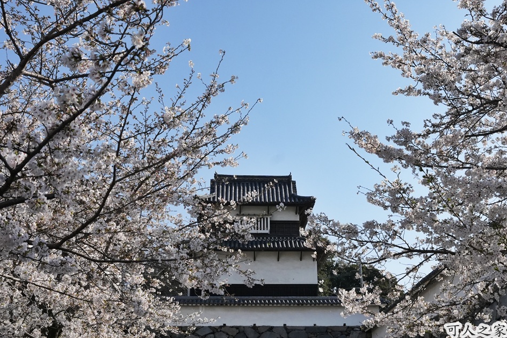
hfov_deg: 38.9
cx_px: 273
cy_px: 181
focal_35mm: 51
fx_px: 718
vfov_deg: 26.5
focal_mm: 31.6
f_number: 8
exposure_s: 1/8000
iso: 2000
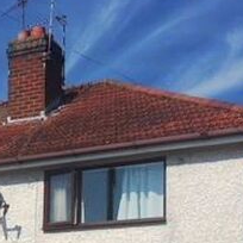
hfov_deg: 19.2
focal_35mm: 88
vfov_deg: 18.6
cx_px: 6
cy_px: 296
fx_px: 699
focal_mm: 4.15
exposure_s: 1/4808
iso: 25
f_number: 2.2
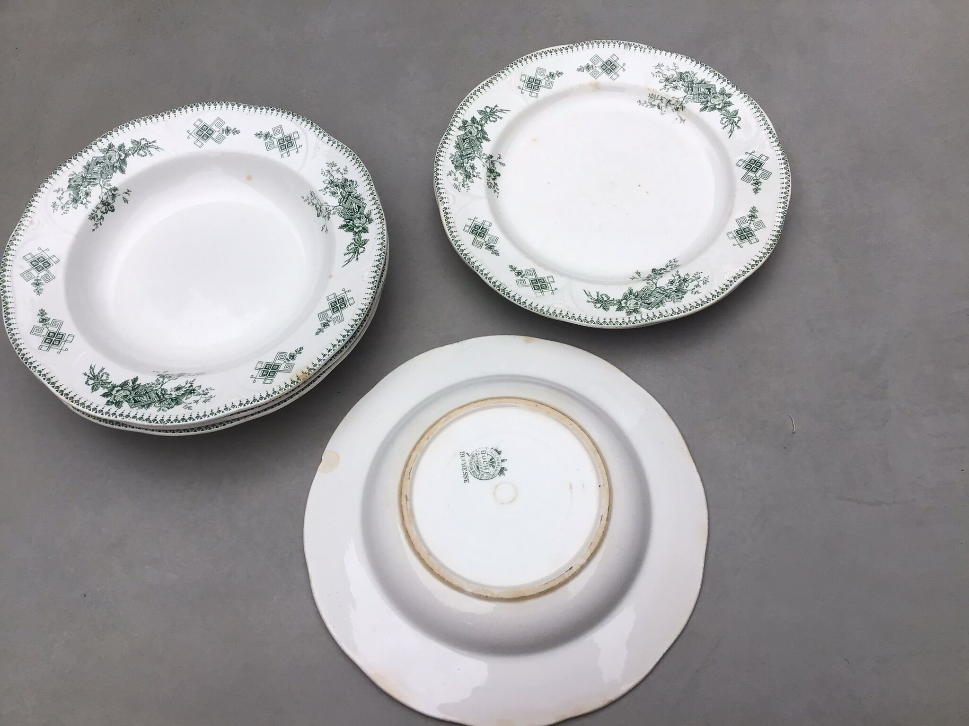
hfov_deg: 58.4
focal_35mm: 31
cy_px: 363
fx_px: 868
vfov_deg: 45.4
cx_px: 484
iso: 25
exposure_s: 1/228
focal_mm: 3.3
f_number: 2.4
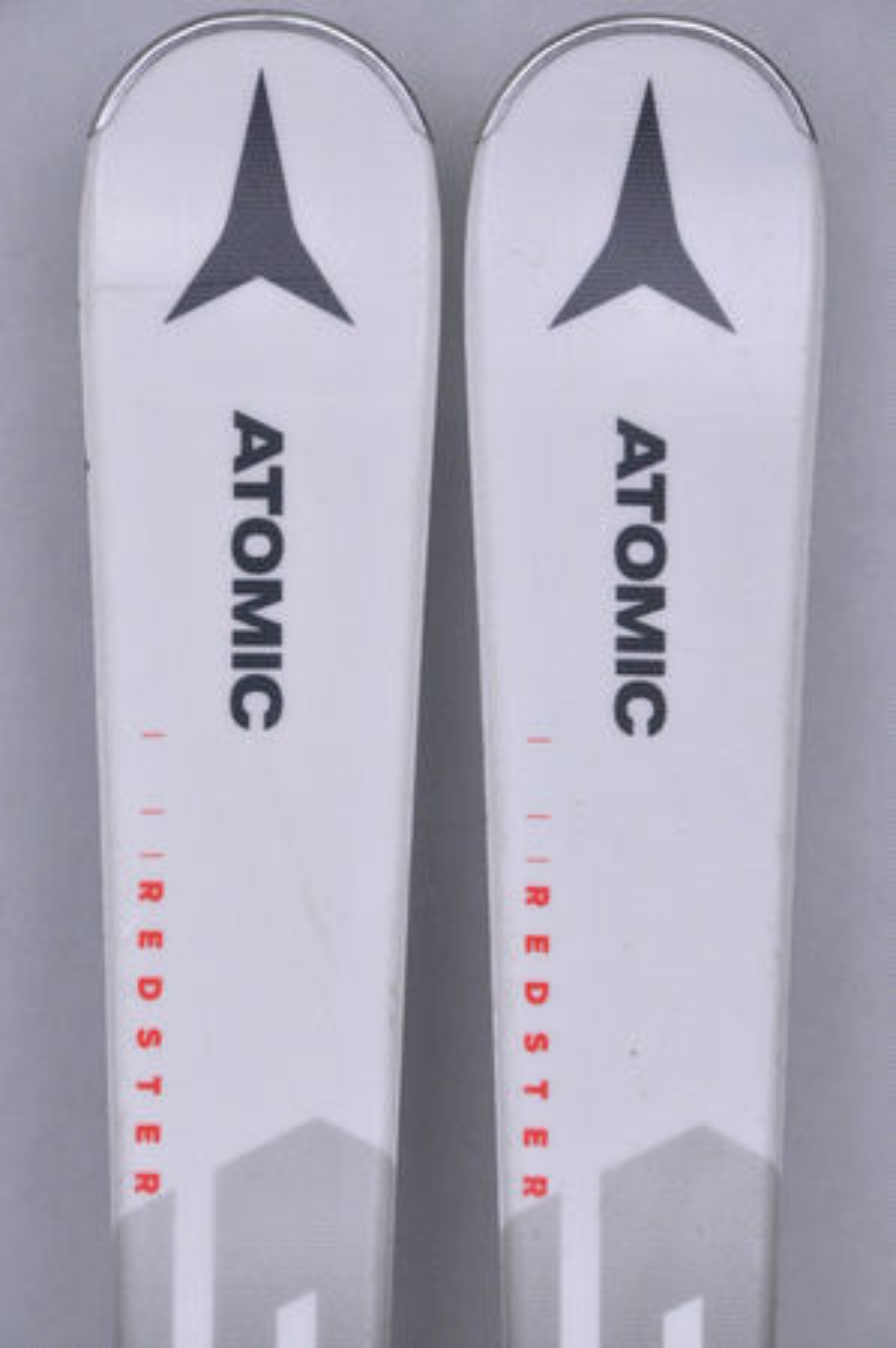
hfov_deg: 8.7
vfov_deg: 13.1
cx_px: 448
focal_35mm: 158
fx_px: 5893
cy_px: 674
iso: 3200
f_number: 9.5
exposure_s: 1/125
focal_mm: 105
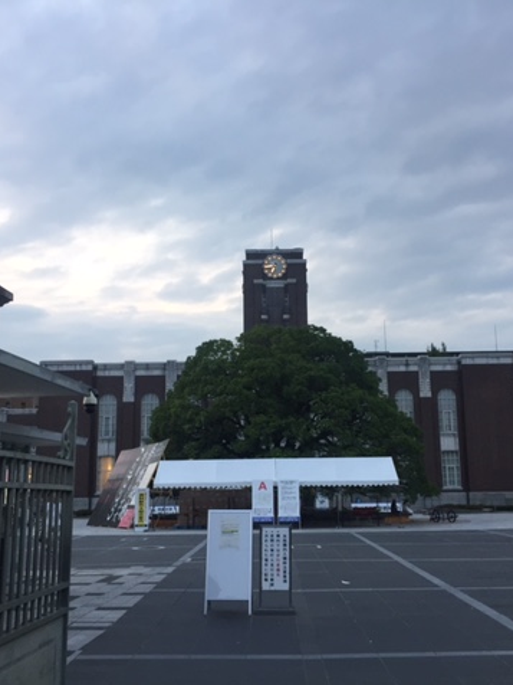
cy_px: 342
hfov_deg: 36.8
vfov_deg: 47.9
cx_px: 264
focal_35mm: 39
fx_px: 771
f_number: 2.2
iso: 32
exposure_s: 1/40
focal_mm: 4.15
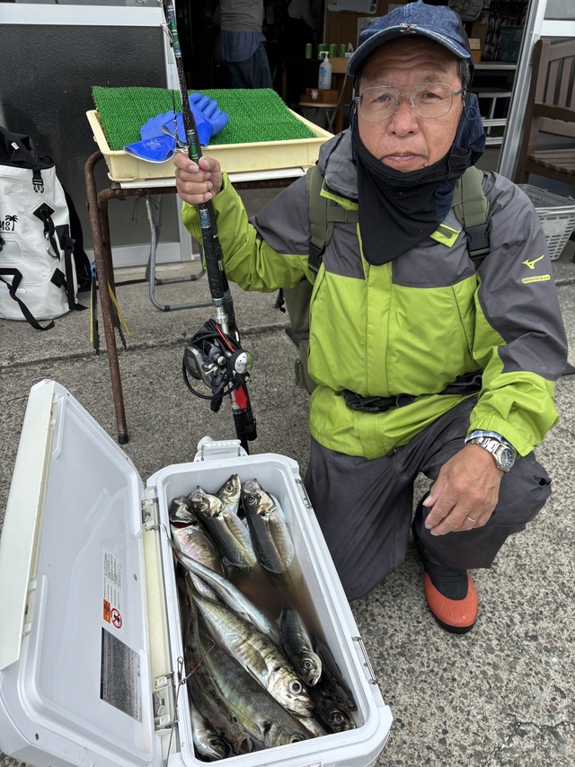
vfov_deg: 67.3
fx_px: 576
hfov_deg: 53.0
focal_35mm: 26
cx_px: 288
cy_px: 384
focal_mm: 5.96
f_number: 1.6
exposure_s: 1/988
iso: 50
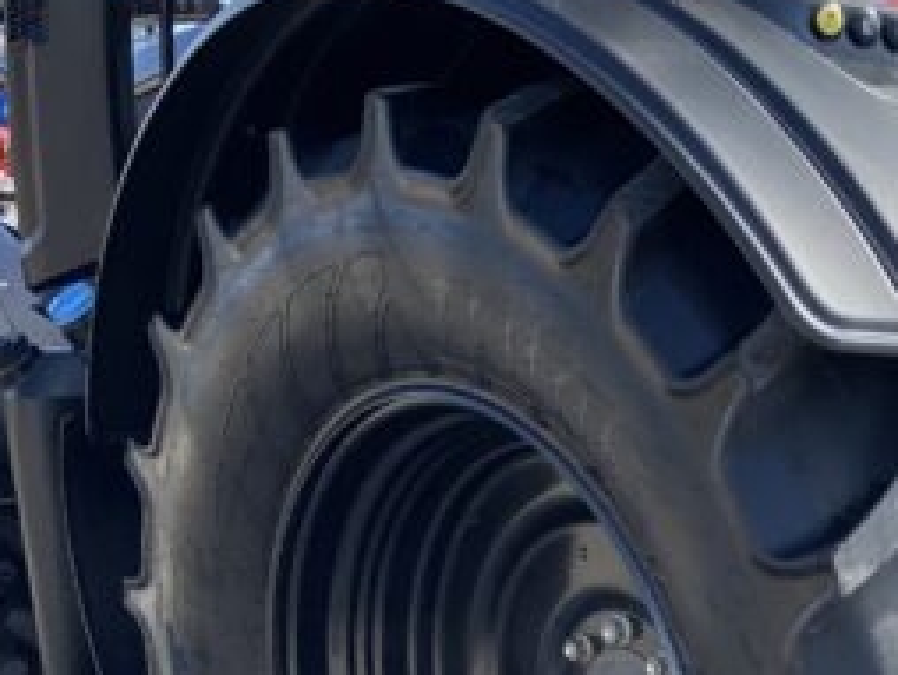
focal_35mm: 73
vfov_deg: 19.3
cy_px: 746
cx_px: 955
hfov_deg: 25.0
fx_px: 1896
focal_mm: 3
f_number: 1.8
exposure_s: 1/504
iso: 16
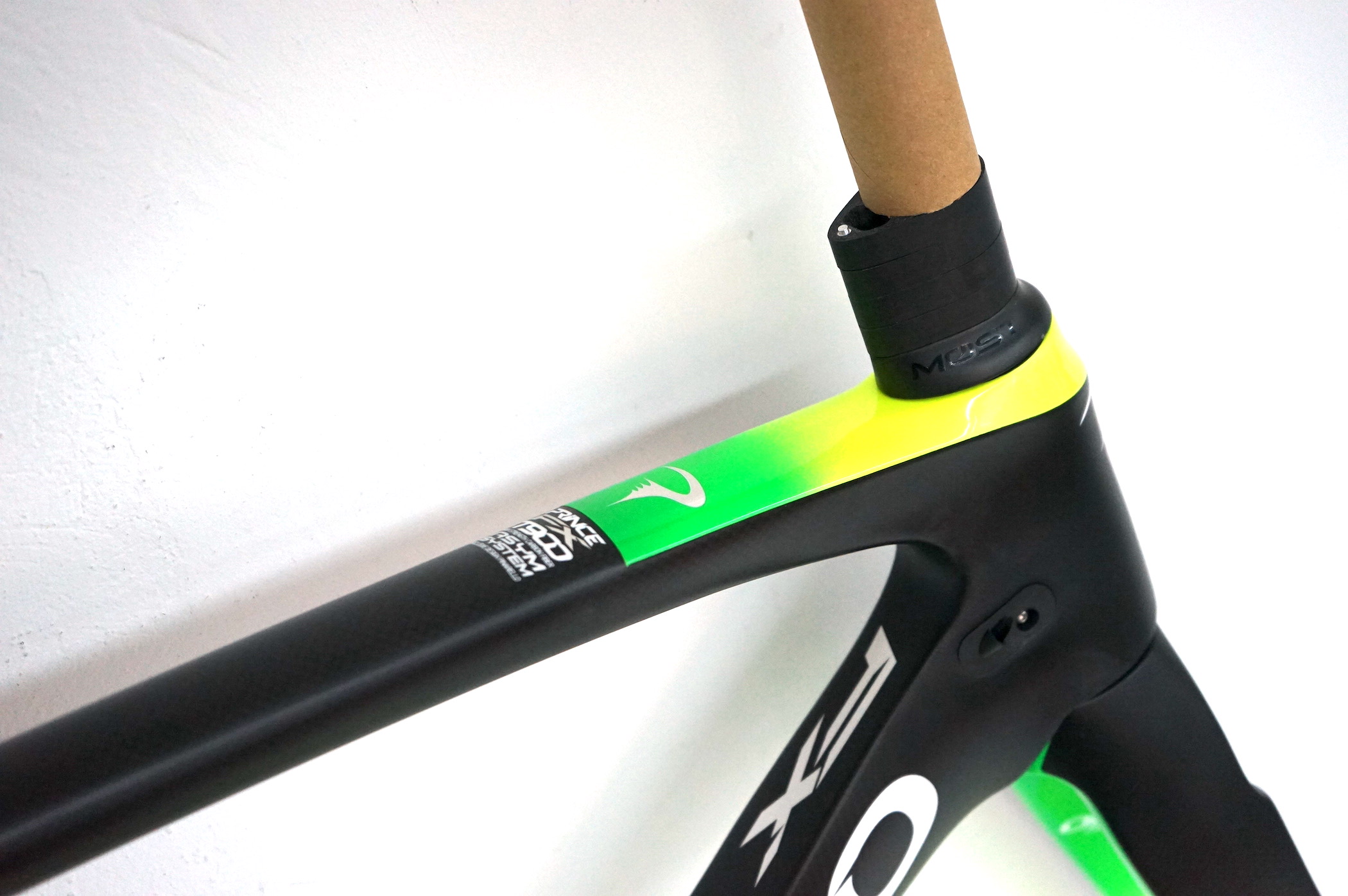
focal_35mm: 51
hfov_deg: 38.9
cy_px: 448
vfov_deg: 26.4
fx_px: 1908
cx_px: 674
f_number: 4.5
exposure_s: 1/160
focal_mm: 51
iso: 3200
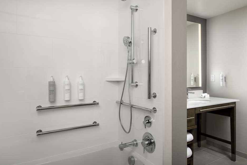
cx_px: 122
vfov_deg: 55.1
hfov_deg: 76.1
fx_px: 158
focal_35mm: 23
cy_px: 77
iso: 400
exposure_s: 1/250
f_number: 11
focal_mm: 21
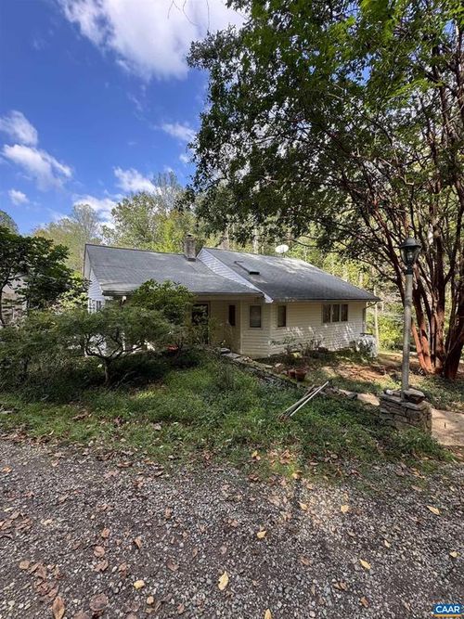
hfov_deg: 85.7
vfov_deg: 102.1
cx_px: 232
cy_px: 310
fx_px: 250
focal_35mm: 14
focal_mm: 2.22
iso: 40
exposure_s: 1/178
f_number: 2.2
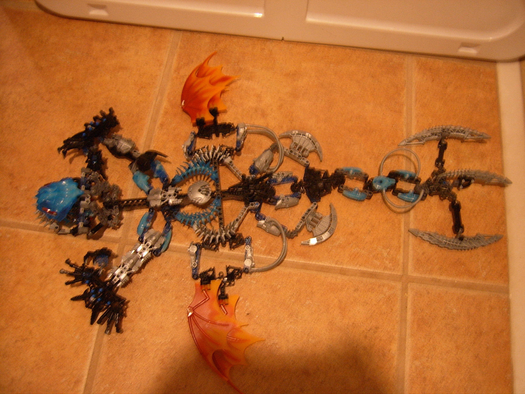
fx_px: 531
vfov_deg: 40.7
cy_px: 197
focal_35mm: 35
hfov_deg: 52.6
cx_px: 262
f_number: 2.8
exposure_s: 1/8
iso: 100
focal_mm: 5.8
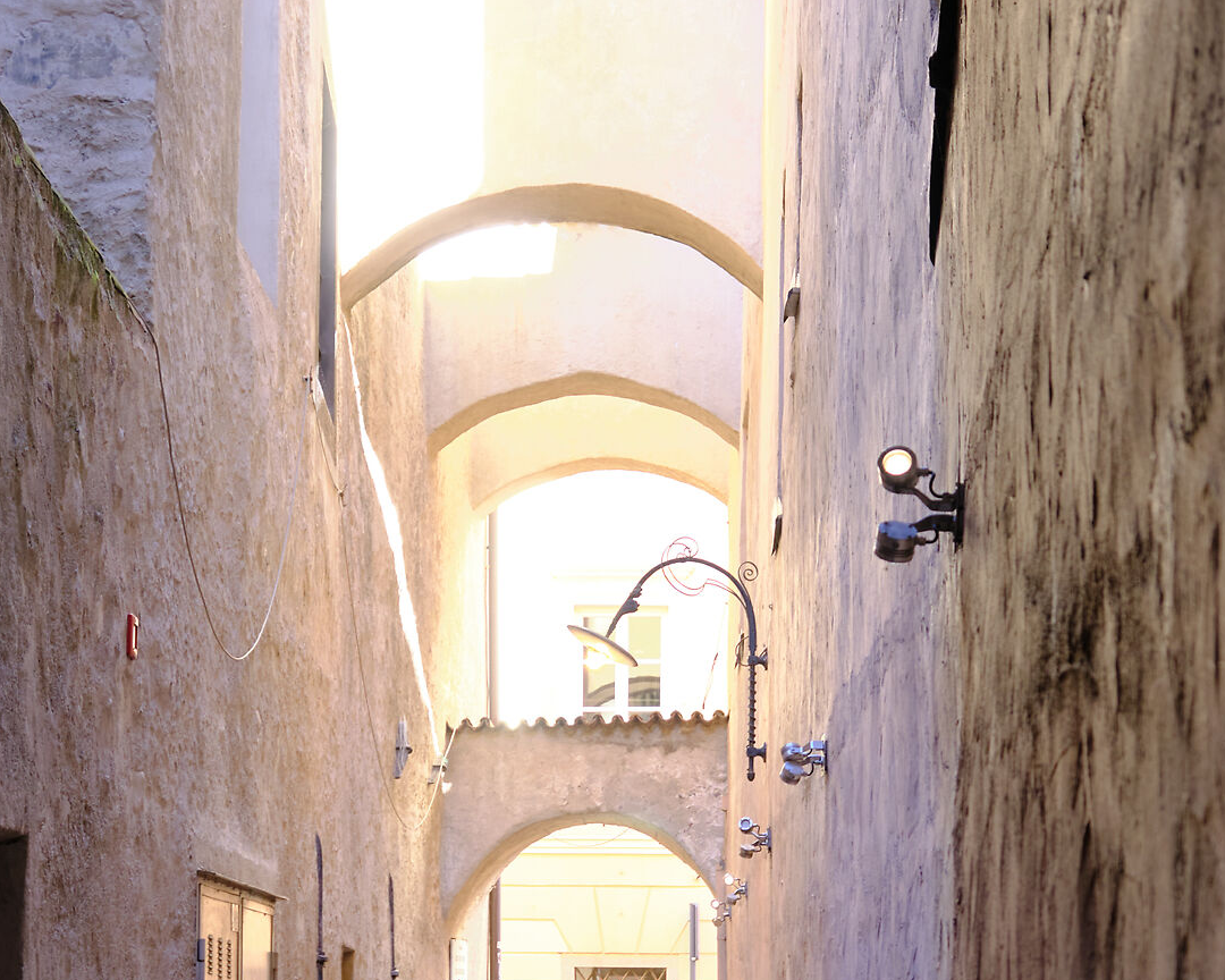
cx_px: 795
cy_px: 805
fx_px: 2647
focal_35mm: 73
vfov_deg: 20.7
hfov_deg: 25.9
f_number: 4.5
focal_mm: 23.3
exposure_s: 1/18
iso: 400
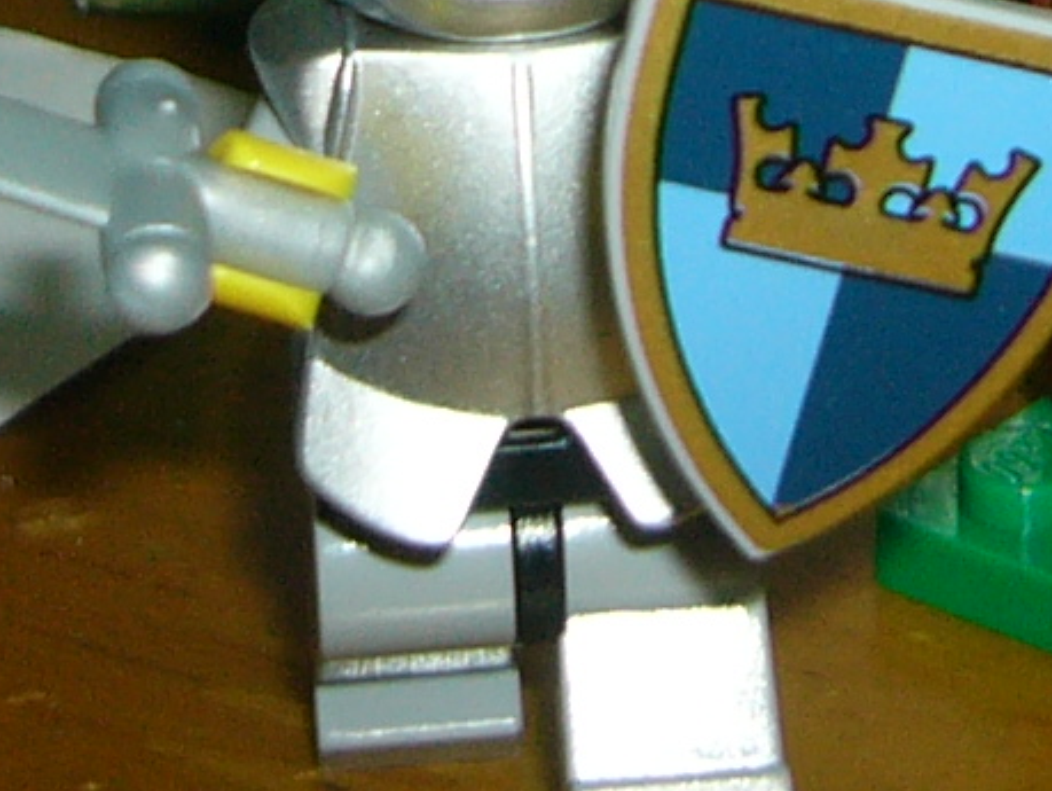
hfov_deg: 12.6
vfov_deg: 9.2
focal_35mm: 156
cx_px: 953
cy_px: -511
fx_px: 4745
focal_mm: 5.8
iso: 100
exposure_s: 1/60
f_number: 2.8
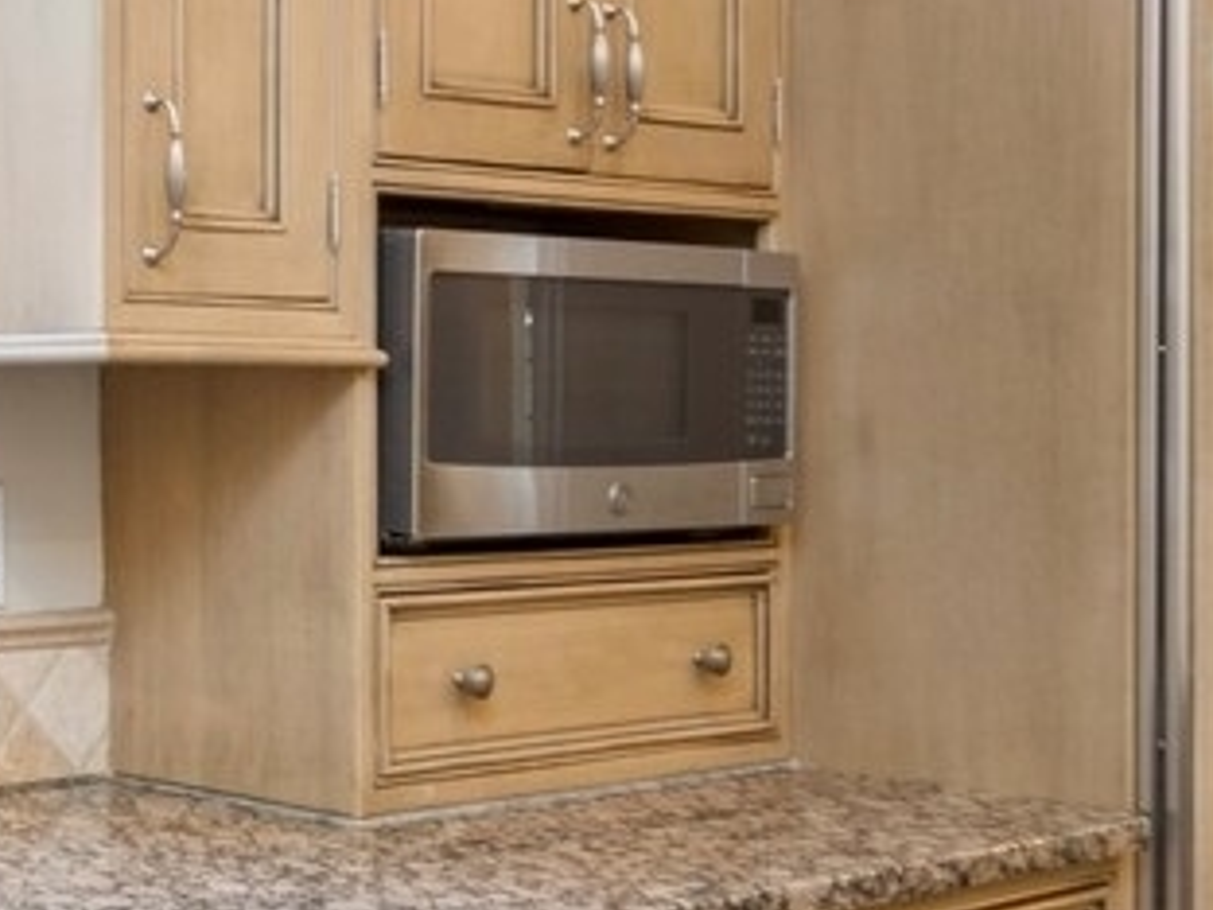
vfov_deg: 22.9
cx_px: -432
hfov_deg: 25.4
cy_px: 377
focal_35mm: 64
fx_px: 2243
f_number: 10
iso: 100
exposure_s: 1/6
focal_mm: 13
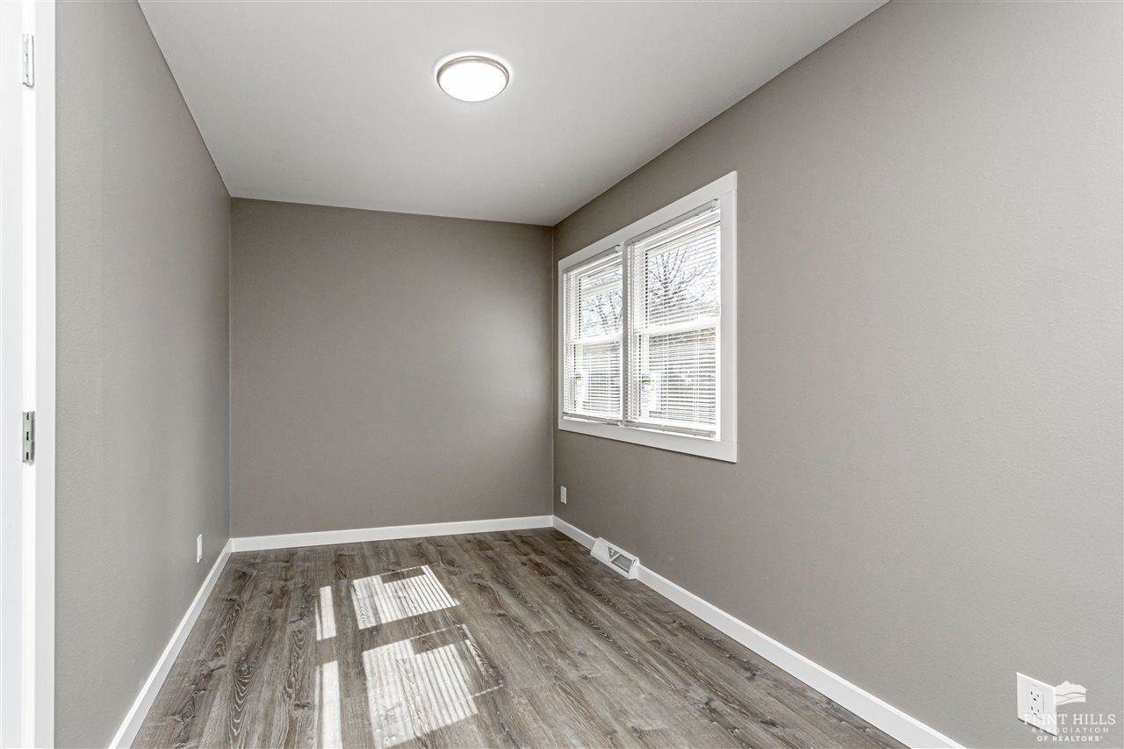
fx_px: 468
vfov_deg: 77.3
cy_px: 374
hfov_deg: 100.4
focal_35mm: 15
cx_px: 562
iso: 360
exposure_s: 1/60
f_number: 11
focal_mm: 10
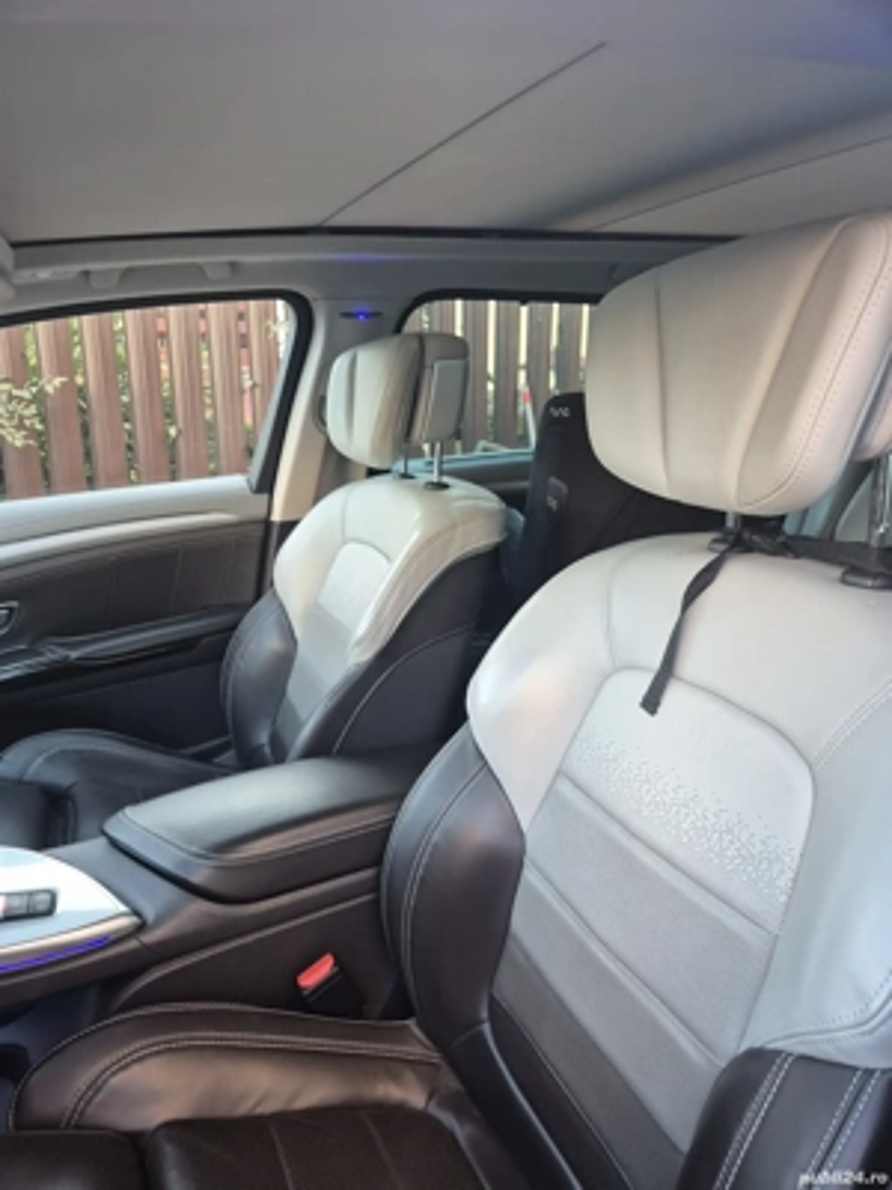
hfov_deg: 58.9
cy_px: 595
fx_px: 790
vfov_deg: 73.9
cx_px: 446
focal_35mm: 23
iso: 200
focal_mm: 5.4
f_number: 1.8
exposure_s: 1/100
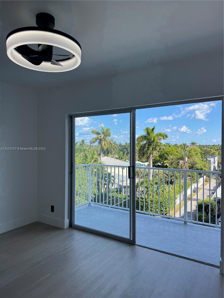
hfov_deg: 56.8
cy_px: 149
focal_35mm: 24
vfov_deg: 71.6
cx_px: 112
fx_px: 207
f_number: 1.78
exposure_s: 1/1721
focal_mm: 6.76
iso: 80
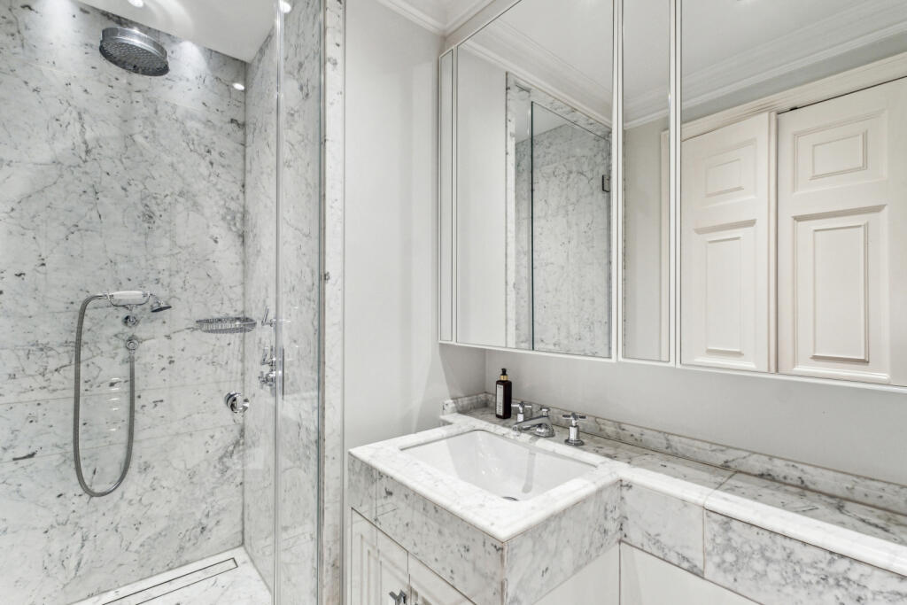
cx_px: 454
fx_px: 378
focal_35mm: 15
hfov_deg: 100.4
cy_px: 302
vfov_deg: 77.3
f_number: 8
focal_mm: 10
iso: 640
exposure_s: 1/8
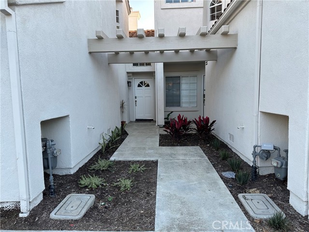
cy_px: 116
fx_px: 214
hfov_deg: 71.6
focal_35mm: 24
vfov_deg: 56.8
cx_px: 154
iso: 80
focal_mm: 6.86
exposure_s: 1/245
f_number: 1.78
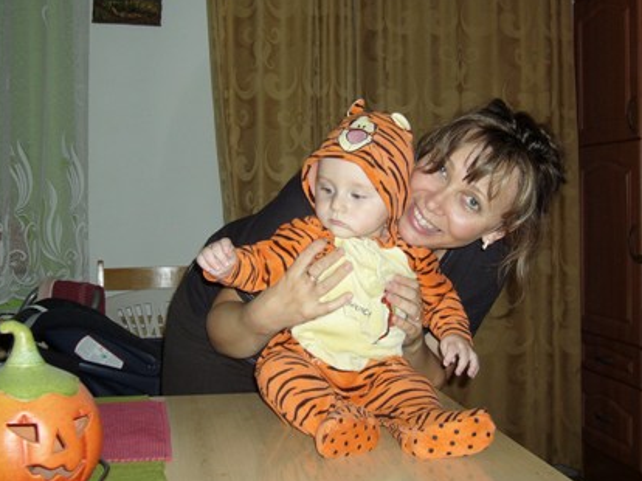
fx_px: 871
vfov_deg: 30.8
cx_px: 302
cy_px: 191
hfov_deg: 40.4
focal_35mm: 47
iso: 100
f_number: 2.9
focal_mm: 6.3
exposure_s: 1/60
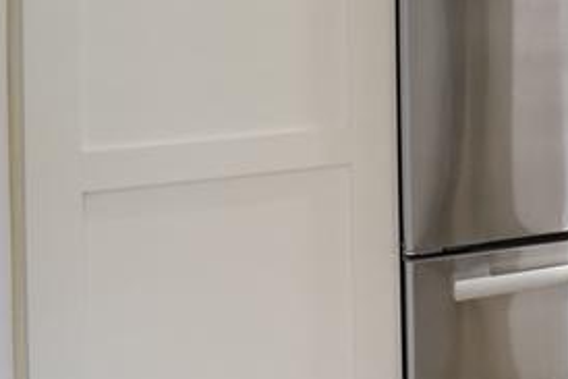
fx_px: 1326
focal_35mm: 84
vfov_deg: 15.4
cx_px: 1484
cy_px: -136
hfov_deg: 13.6
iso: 1250
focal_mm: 16
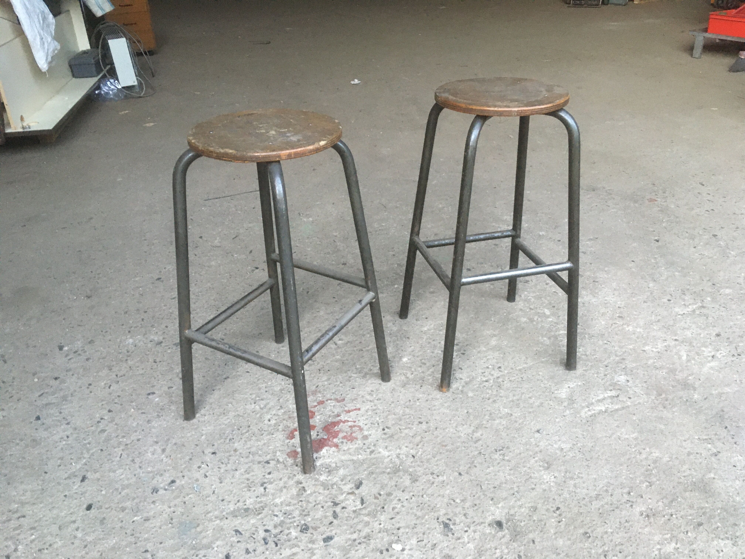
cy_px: 280
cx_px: 372
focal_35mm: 29
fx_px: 624
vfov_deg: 48.2
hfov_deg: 61.7
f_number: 2.2
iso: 250
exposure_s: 1/33
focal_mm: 4.15
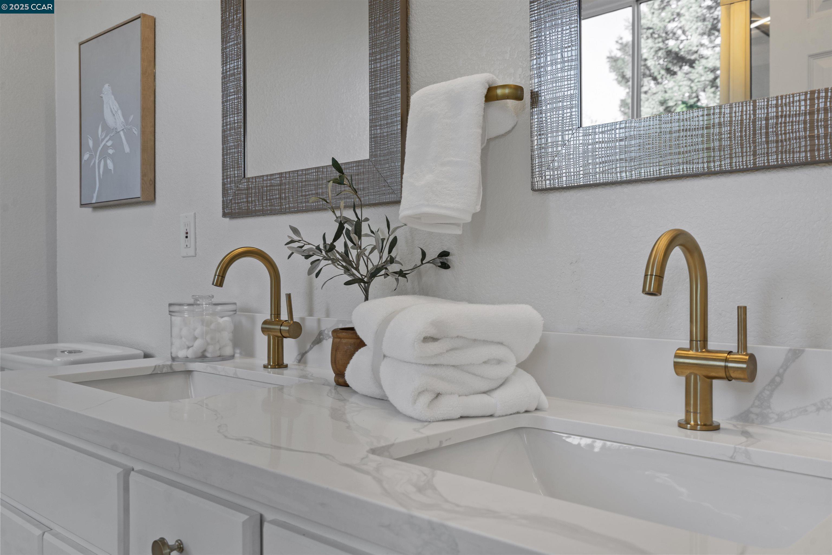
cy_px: 278
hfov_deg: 58.7
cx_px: 416
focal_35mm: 32
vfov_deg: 41.1
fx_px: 739
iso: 160
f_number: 8
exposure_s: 1/10
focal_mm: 32
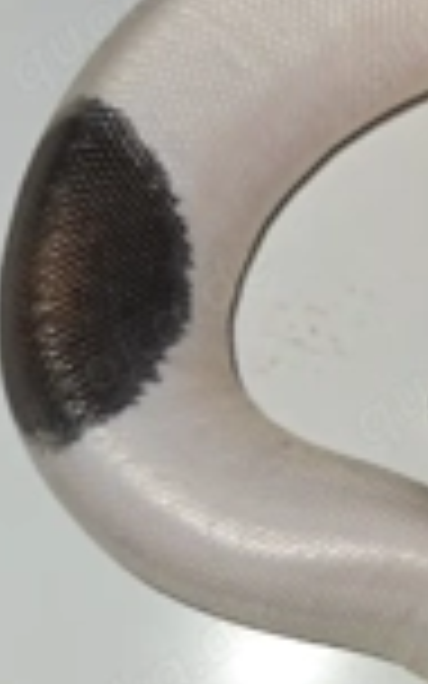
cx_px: 581
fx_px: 1194
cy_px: 392
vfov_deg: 31.9
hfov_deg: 18.6
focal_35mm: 64
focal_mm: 5.4
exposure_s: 1/50.3
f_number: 1.8
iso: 32
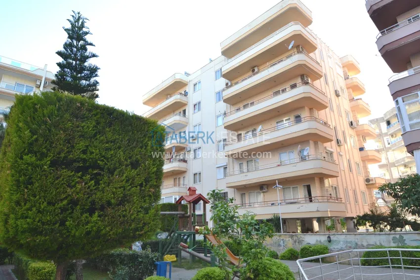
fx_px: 262
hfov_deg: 77.3
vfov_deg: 56.1
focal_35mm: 22
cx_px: 210
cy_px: 140
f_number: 5.6
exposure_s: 1/125
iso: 180
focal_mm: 15
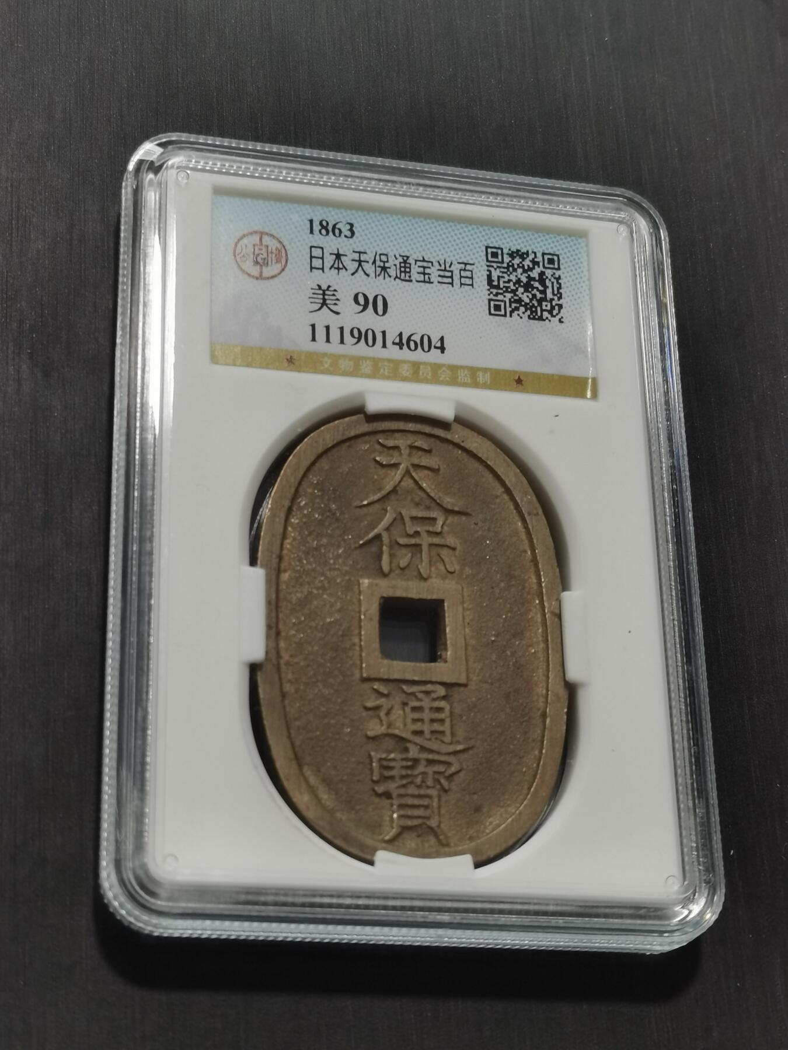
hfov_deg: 21.6
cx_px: 394
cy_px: 525
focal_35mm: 68
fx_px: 2064
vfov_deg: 28.6
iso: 64
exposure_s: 1/120
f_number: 1.8
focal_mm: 5.58
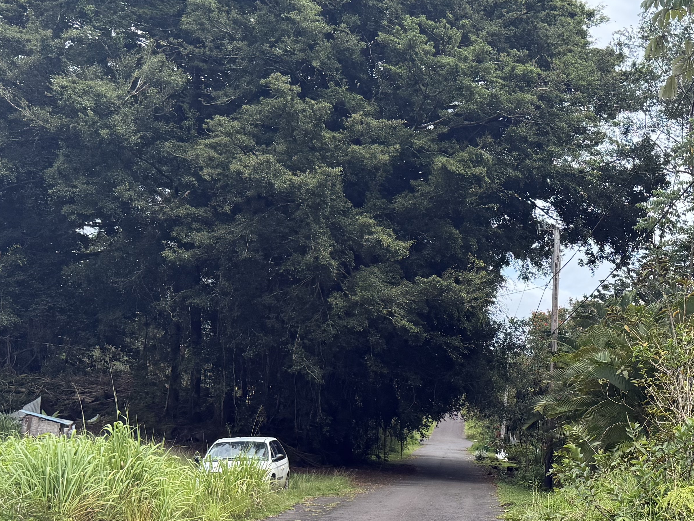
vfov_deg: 25.0
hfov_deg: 30.7
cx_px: 734
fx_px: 1143
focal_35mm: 57
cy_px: 449
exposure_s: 1/3584
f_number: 1.78
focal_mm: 6.76
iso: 100
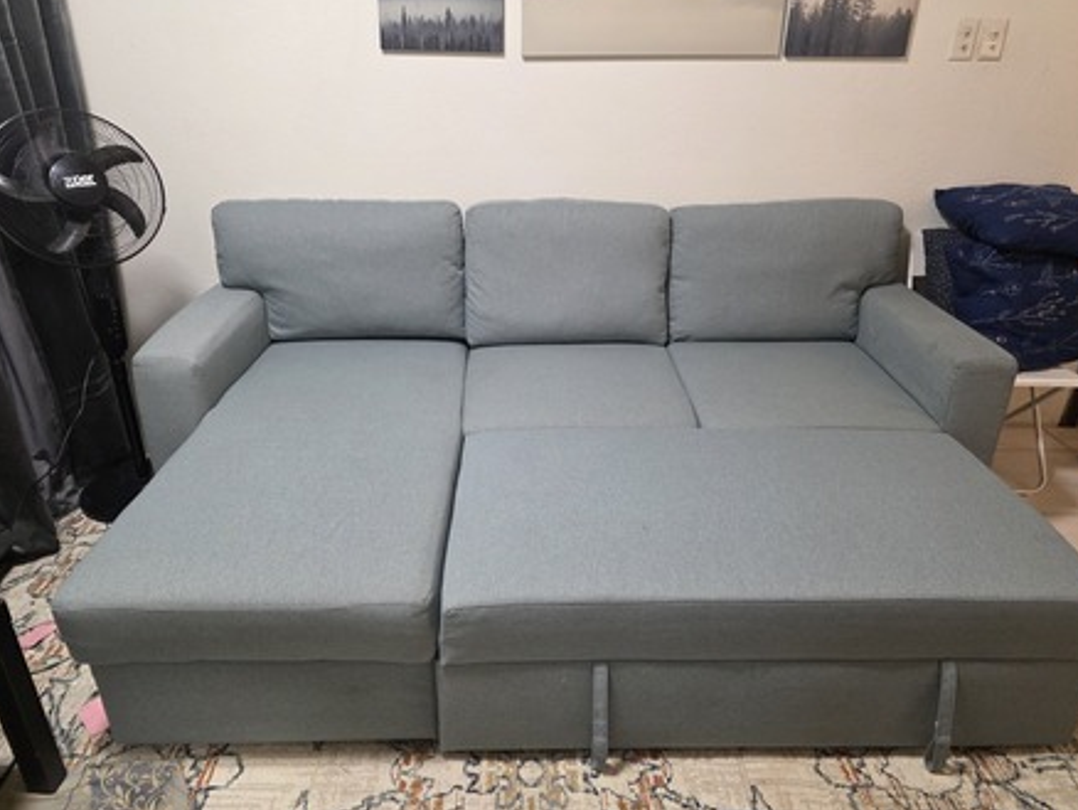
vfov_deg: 56.9
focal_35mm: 24
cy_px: 395
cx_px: 535
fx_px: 748
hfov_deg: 71.6
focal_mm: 6.3
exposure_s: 1/100
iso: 500
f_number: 1.7
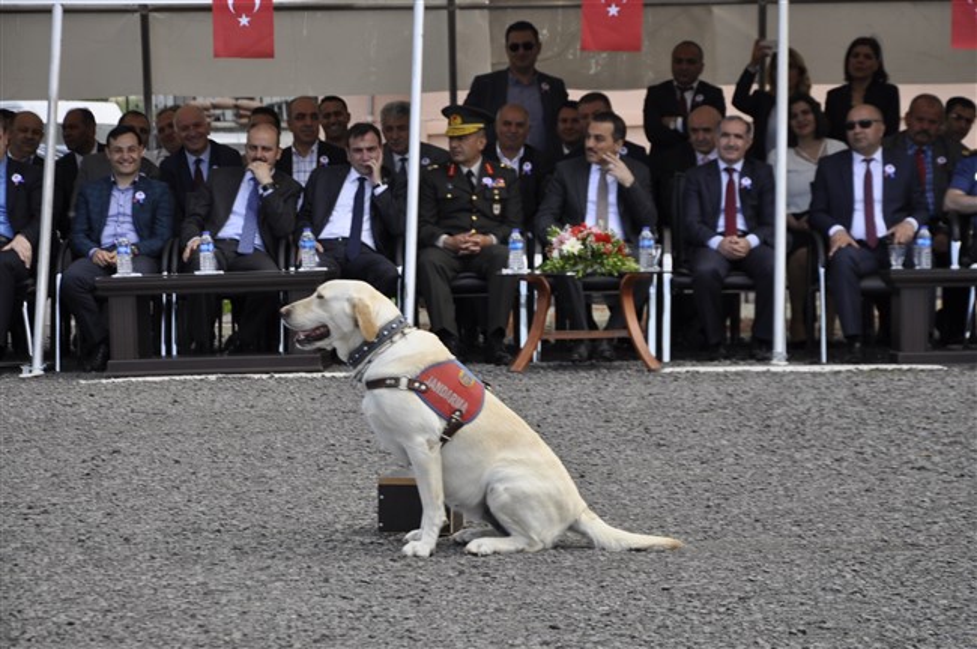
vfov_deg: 10.7
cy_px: 324
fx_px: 3457
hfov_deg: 16.1
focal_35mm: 128
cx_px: 488
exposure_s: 1/200
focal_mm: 85
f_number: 7.1
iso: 200
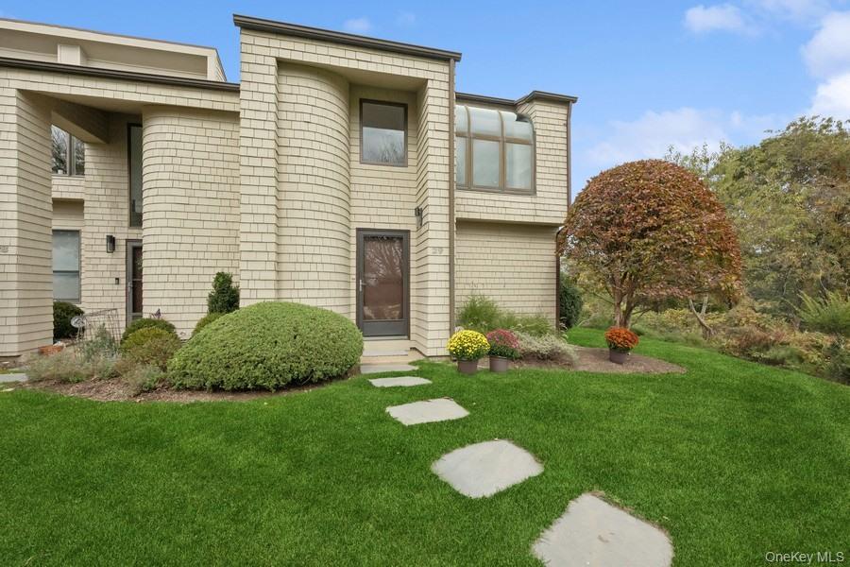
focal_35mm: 14
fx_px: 331
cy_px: 284
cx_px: 425
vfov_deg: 81.2
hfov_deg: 104.3
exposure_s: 1/6400
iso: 1600
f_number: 8
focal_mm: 14
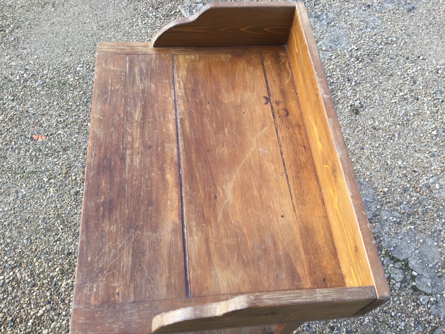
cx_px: 222
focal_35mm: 31
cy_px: 167
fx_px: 399
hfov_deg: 58.4
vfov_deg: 45.4
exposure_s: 1/120
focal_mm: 3.3
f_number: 2.4
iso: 25
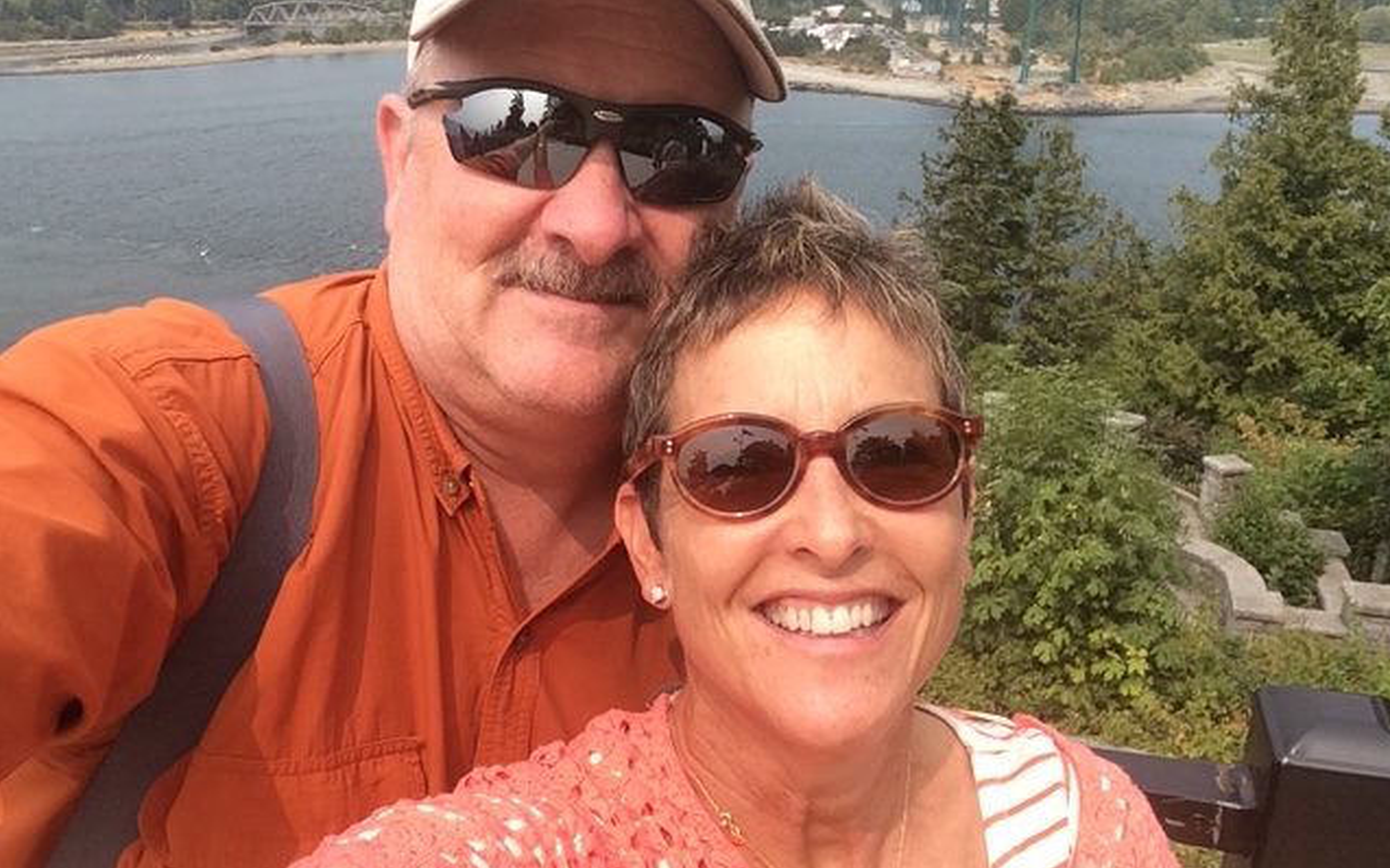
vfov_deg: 38.3
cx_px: 696
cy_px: 484
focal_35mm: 33
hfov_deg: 58.1
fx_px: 1250
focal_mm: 2.15
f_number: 2.4
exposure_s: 1/971
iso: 50
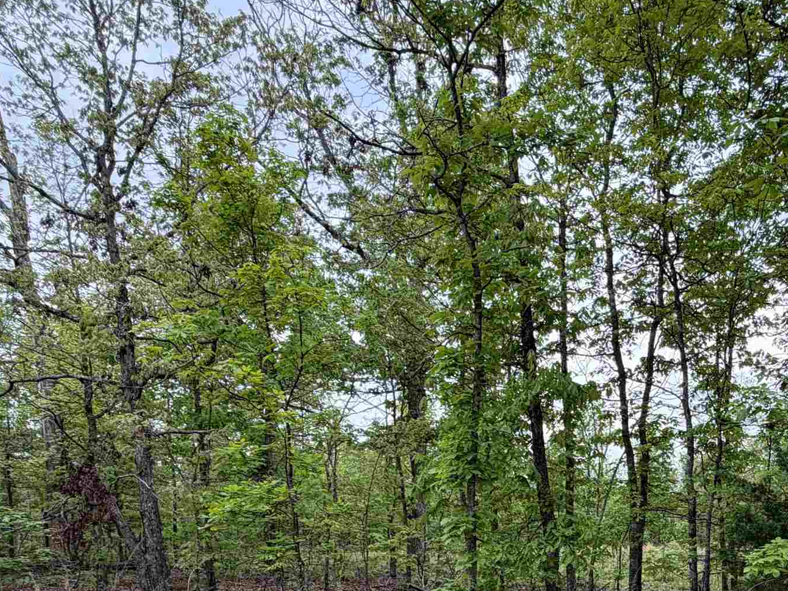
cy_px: 578
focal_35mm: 32
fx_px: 728
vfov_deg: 39.5
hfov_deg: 54.1
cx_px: 595
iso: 40
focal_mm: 2.22
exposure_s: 1/173
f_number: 2.2
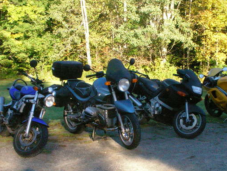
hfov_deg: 28.9
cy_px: 98
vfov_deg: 21.9
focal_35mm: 67
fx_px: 440
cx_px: 135
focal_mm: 8.8
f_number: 5.7
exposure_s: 1/297
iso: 400
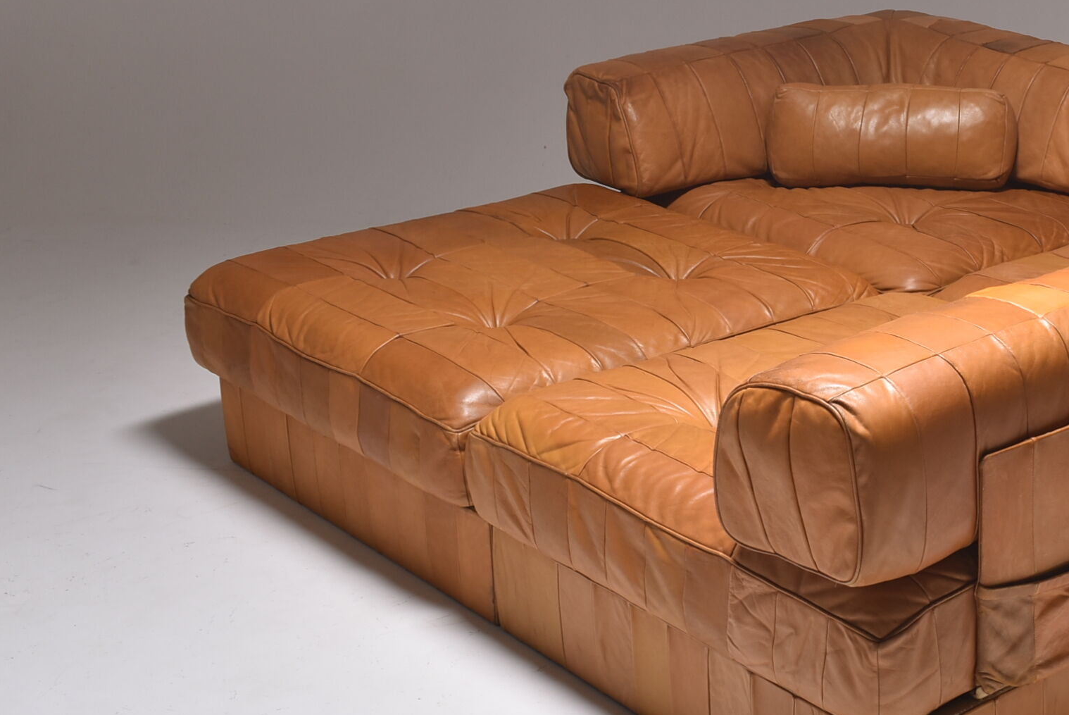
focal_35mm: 68
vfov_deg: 20.1
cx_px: 961
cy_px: 347
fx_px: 2020
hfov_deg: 28.5
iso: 100
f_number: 9
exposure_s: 1/200
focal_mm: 23
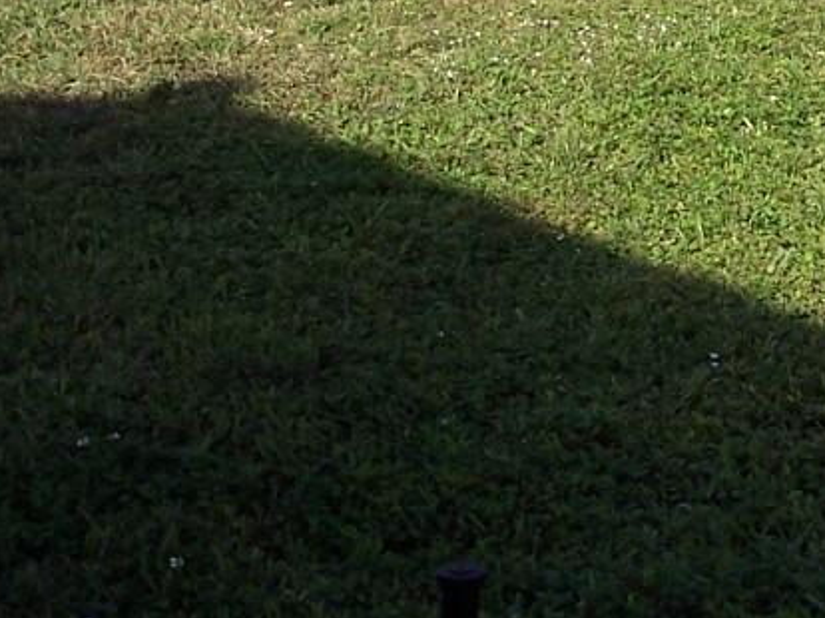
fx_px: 3358
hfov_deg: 13.0
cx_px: 1353
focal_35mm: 141
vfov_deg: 10.1
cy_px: -385
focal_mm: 8
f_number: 3.4
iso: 100
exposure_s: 1/500
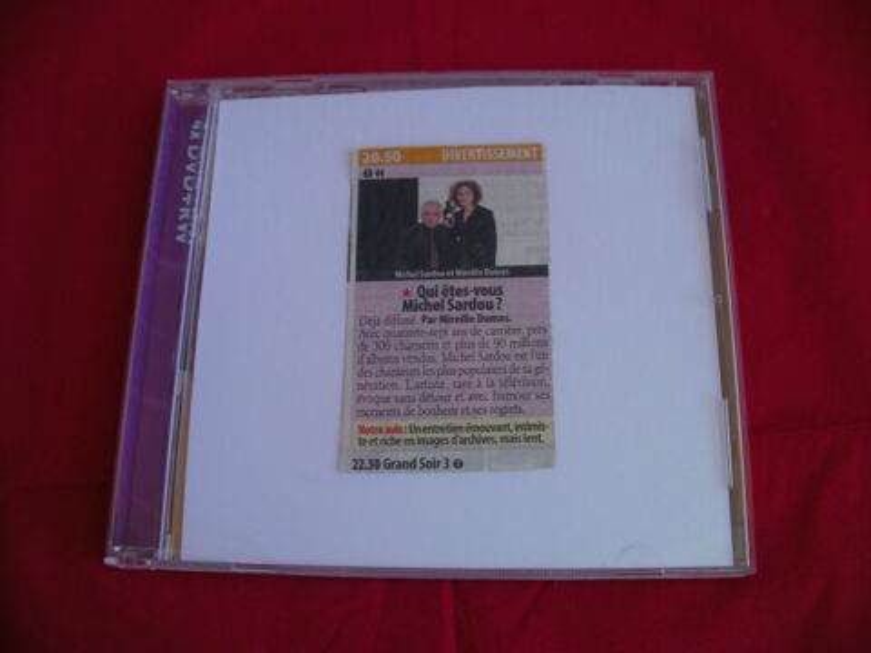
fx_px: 956
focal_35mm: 38
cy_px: 326
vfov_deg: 37.7
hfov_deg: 49.0
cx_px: 436
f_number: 3.5
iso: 72
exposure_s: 1/30
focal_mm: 6.3
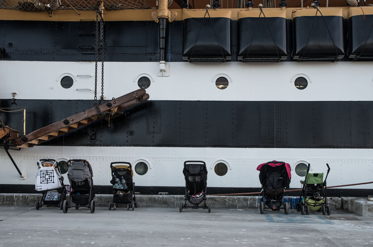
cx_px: 186
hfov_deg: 43.7
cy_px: 124
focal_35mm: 45
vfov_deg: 29.7
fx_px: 465
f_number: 4.5
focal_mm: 30
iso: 100
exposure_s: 1/25
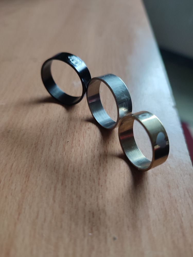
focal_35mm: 25
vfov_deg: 69.4
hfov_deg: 54.9
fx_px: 186
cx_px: 96
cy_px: 128
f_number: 1.9
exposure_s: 1/33
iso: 331
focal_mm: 6.04
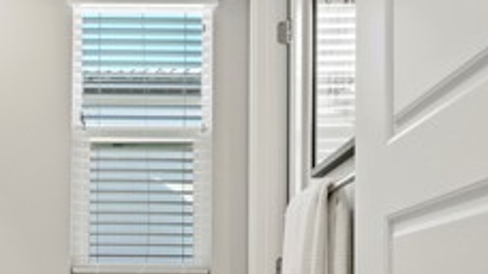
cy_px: 319
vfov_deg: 22.7
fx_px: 634
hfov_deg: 41.1
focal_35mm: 49
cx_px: 133
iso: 200
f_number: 9
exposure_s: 1/3
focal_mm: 8
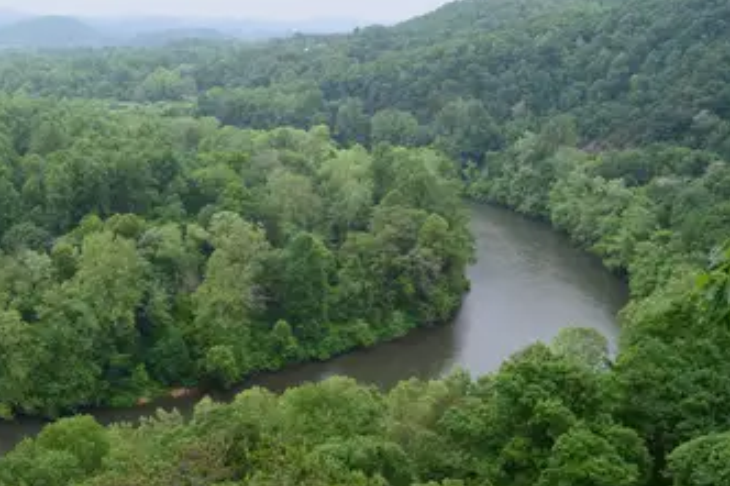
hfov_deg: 48.6
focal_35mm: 39
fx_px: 790
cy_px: 309
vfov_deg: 34.0
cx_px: 233
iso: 400
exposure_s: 1/250
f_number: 10
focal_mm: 18
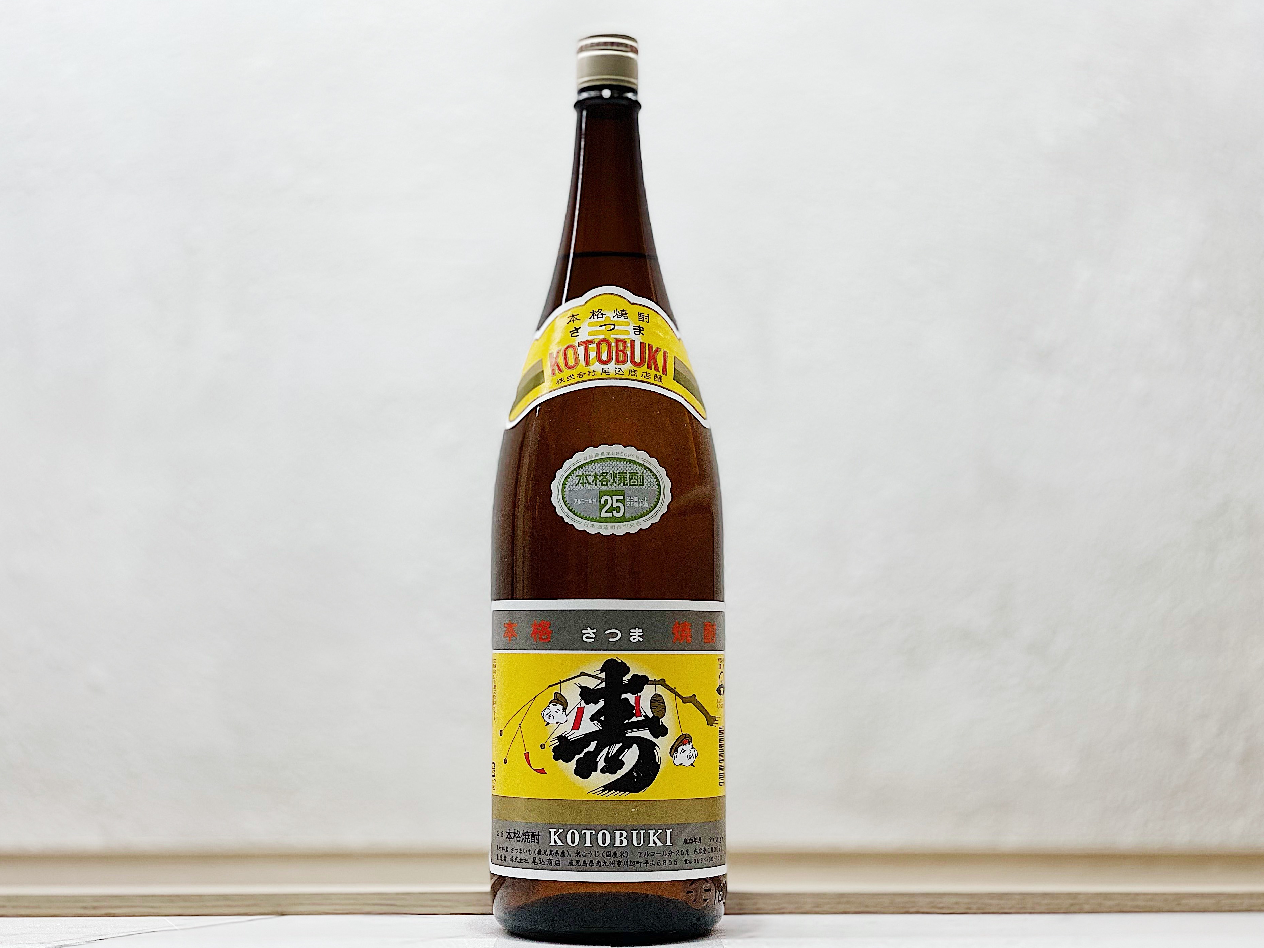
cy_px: 479
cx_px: 612
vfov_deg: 26.1
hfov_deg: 34.3
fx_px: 2045
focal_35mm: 56
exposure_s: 1/100
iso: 50
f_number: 2
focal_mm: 6
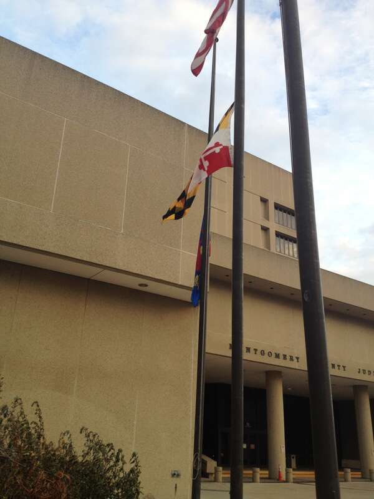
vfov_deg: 52.6
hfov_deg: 40.7
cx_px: 187
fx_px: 504
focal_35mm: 35
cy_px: 250
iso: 64
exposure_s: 1/143
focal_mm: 4.28
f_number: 2.4
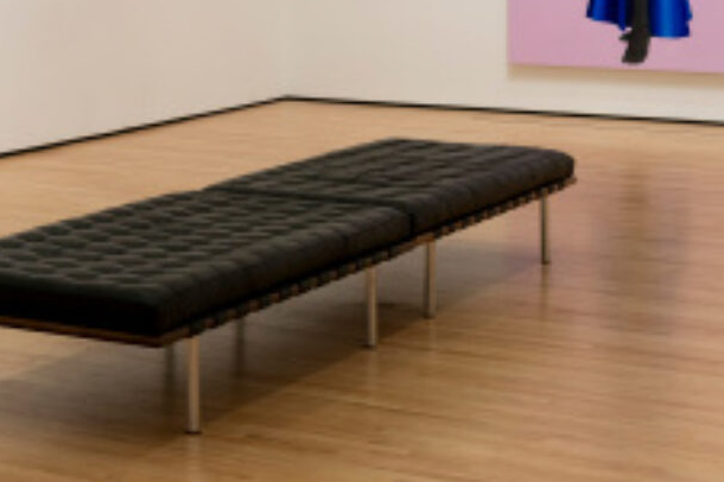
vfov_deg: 14.3
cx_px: 23
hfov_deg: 21.3
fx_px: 1869
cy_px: -78
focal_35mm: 93
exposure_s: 1/13
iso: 400
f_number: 8
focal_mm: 35
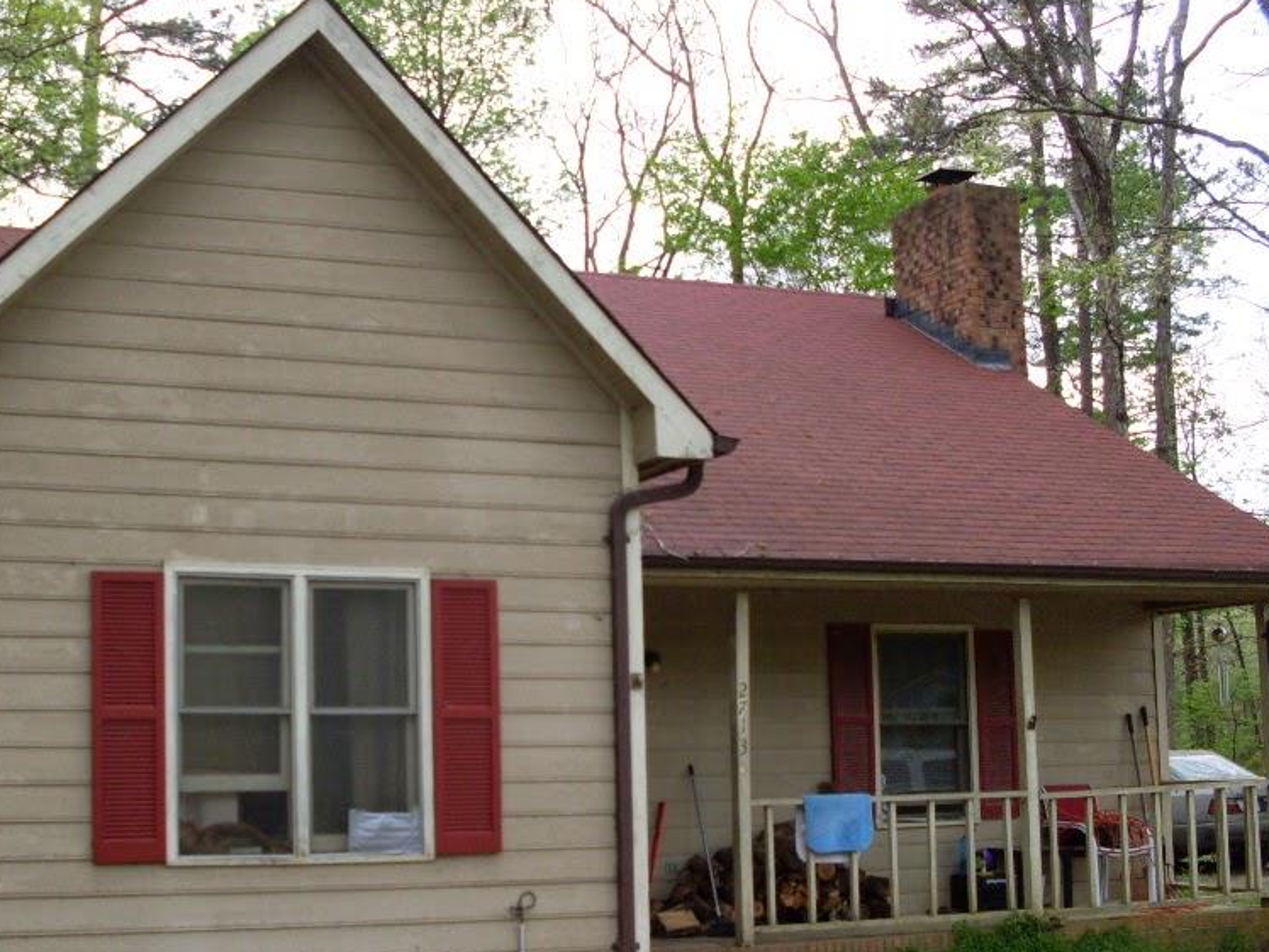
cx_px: 477
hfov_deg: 36.6
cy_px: 553
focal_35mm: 52
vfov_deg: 28.0
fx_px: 1906
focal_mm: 6.3
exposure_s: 1/350
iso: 80
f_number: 2.8
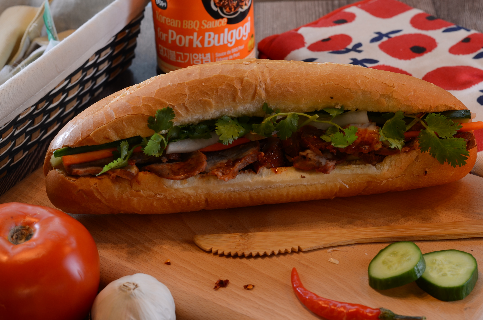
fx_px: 1004
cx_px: 242
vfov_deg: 18.1
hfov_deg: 27.0
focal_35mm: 75
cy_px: 160
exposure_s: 1/3
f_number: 8
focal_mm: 50
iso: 100
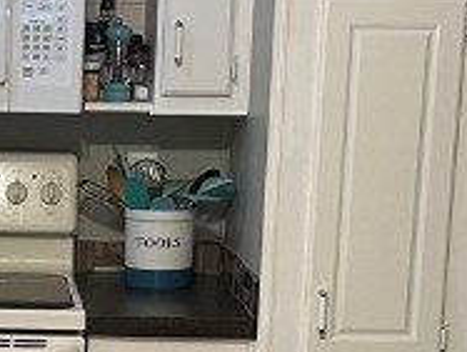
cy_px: 452
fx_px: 1919
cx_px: -5
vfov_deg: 10.3
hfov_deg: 13.7
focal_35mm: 142
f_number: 1.5
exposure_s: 1/60
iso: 160
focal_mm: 5.7
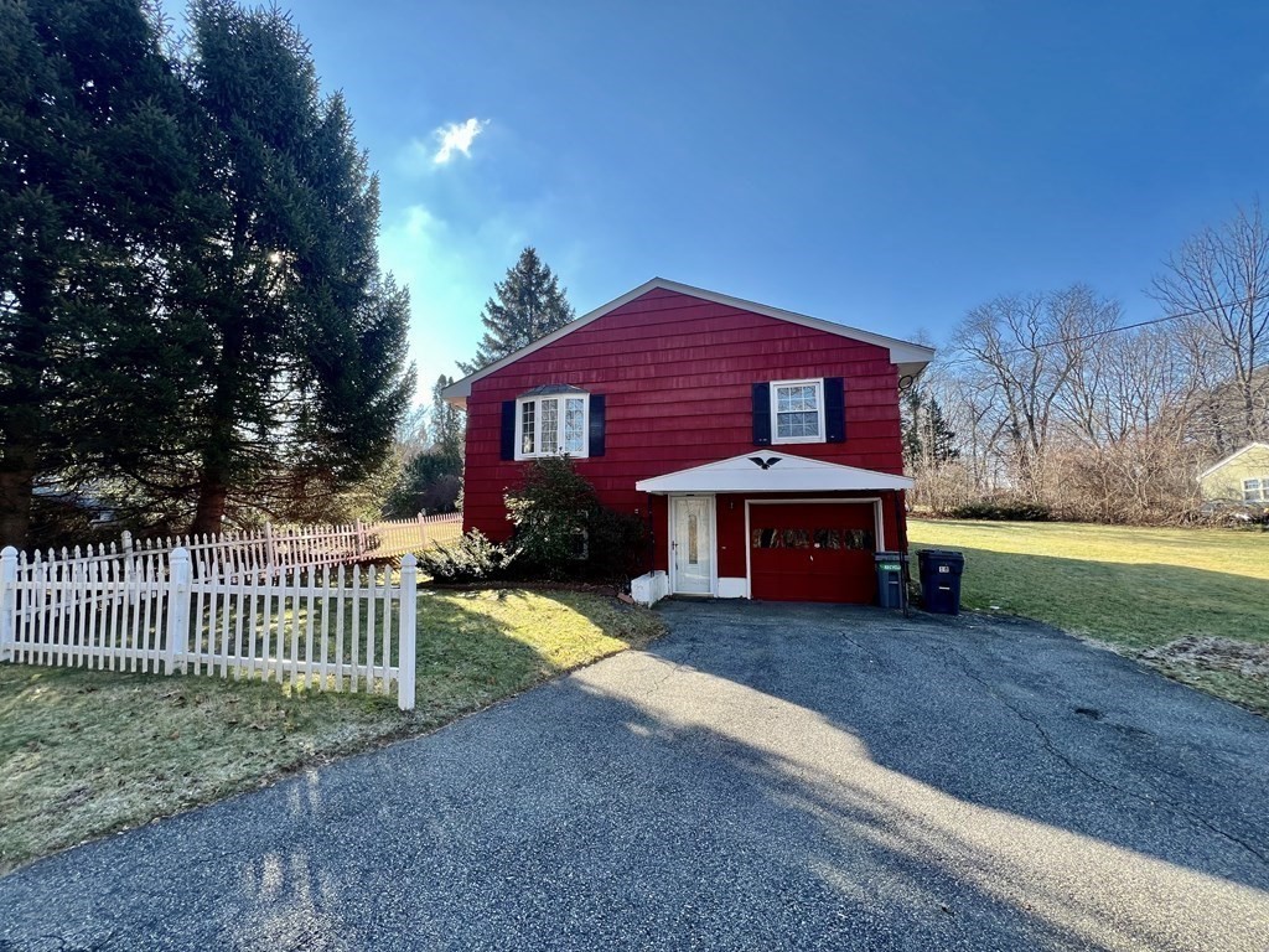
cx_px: 634
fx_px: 477
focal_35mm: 13
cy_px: 476
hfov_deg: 106.2
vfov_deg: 89.9
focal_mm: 1.57
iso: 32
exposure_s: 1/303
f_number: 1.8
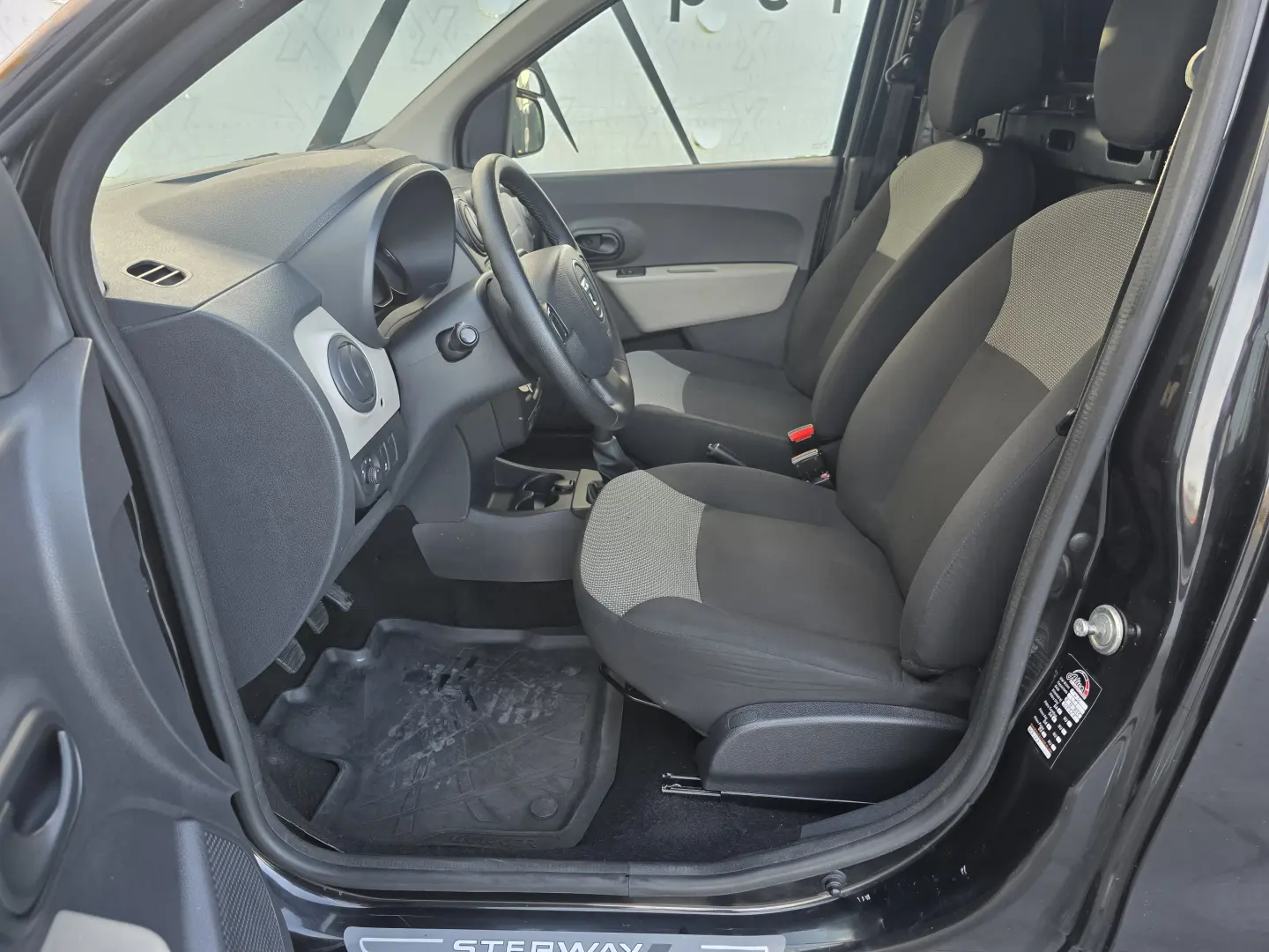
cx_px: 634
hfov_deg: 73.9
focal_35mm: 23
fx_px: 843
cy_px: 476
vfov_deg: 58.9
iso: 125
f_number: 1.7
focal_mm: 6.3
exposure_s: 1/180
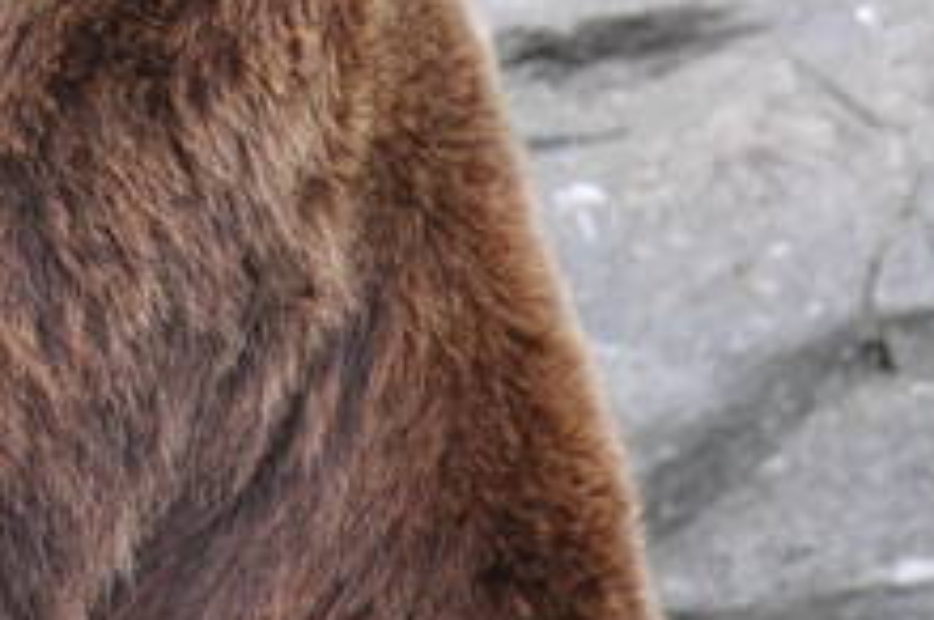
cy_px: 414
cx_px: -509
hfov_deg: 2.7
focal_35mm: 763
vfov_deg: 1.8
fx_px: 19766
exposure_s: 1/400
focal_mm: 70
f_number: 5
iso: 400
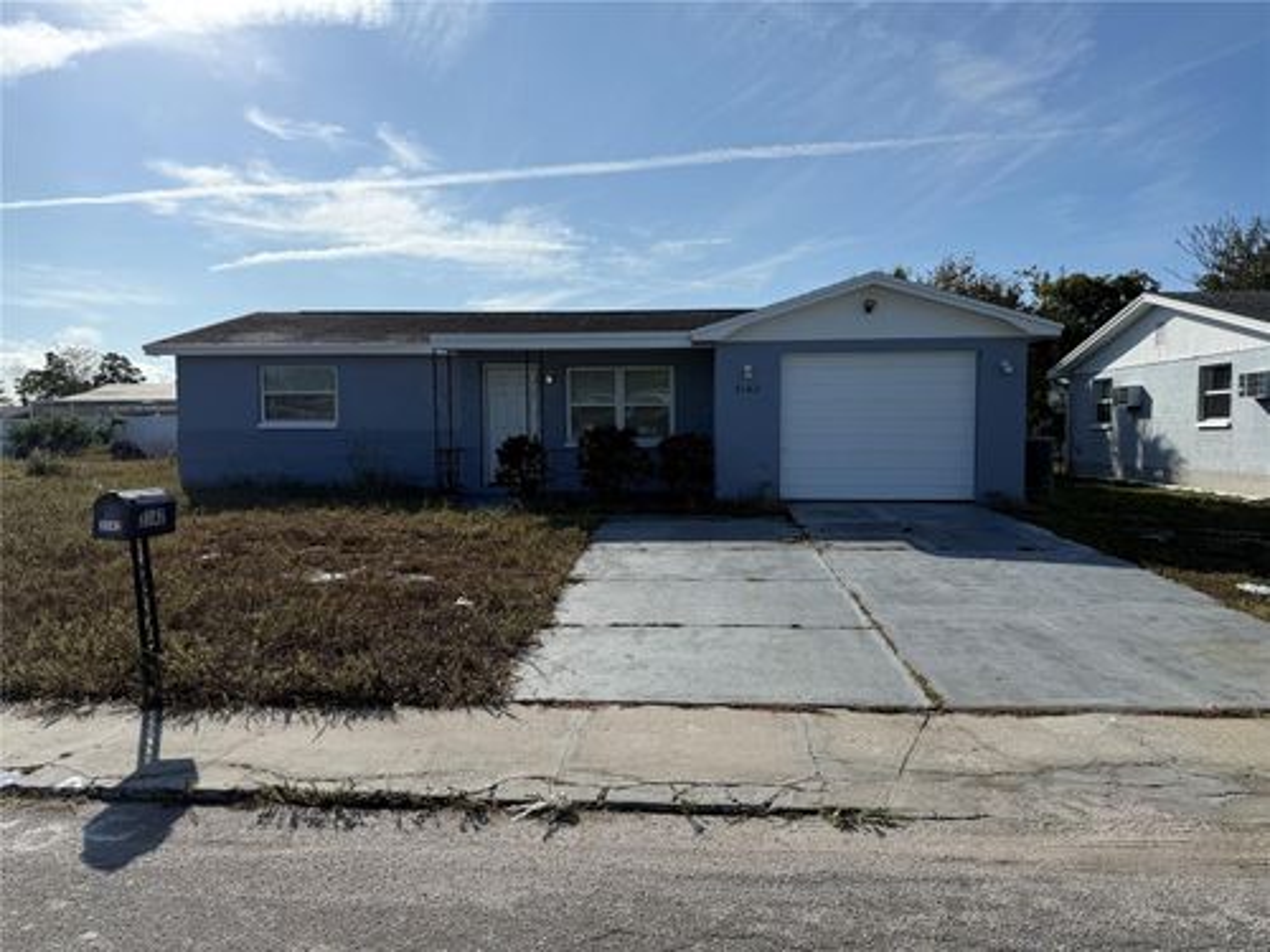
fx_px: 881
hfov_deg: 71.6
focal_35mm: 24
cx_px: 635
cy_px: 476
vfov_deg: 56.8
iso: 80
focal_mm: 6.76
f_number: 1.78
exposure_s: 1/10309
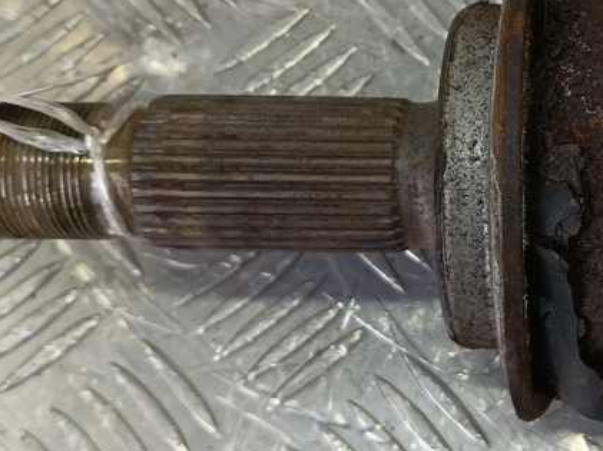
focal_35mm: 56
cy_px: 157
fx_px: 975
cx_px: 637
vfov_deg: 25.9
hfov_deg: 31.2
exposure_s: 1/50
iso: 106
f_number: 1.6
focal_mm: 4.11
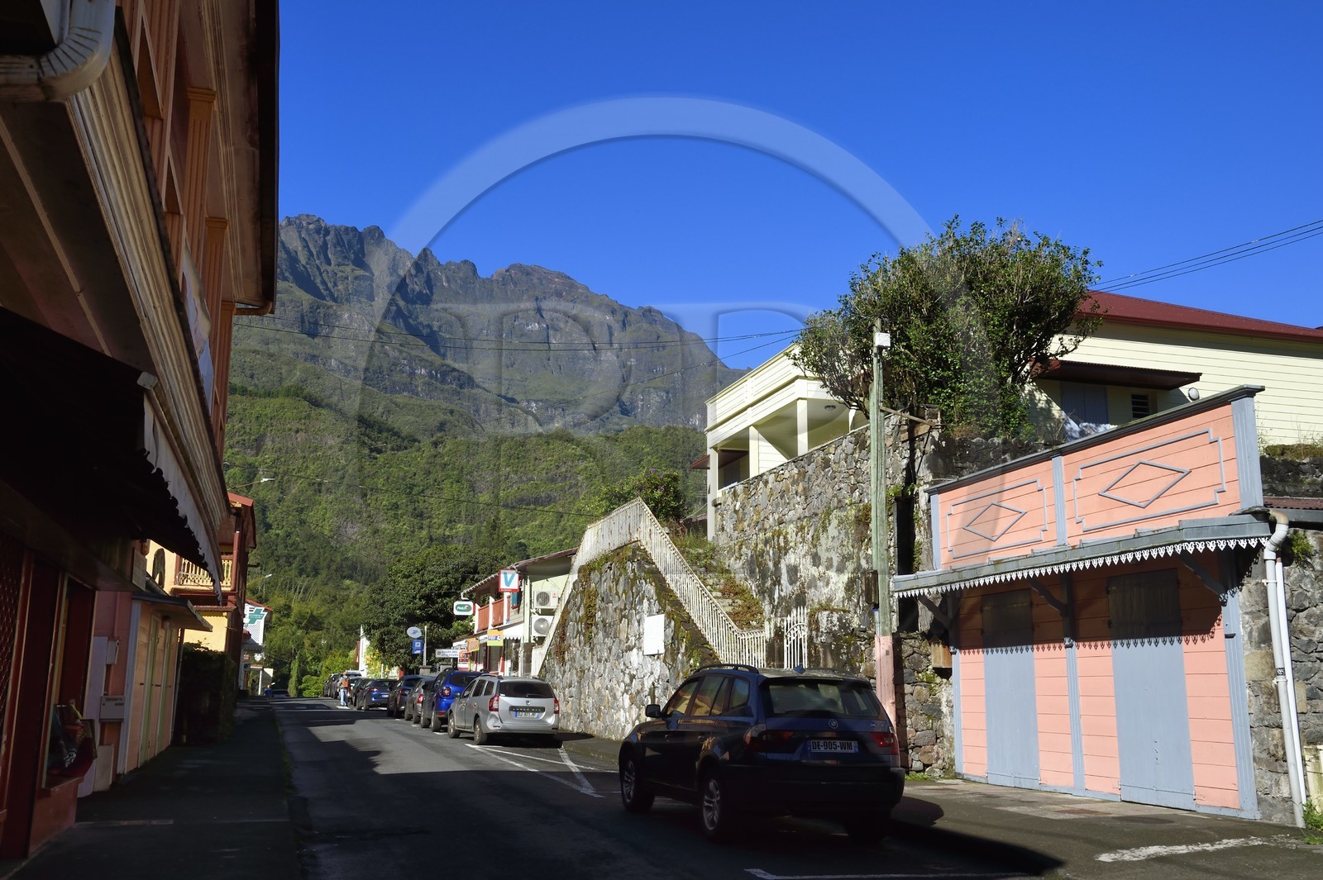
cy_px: 440
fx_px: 1286
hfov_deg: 54.5
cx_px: 662
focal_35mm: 35
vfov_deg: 37.8
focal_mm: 35
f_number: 16
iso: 200
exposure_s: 1/250
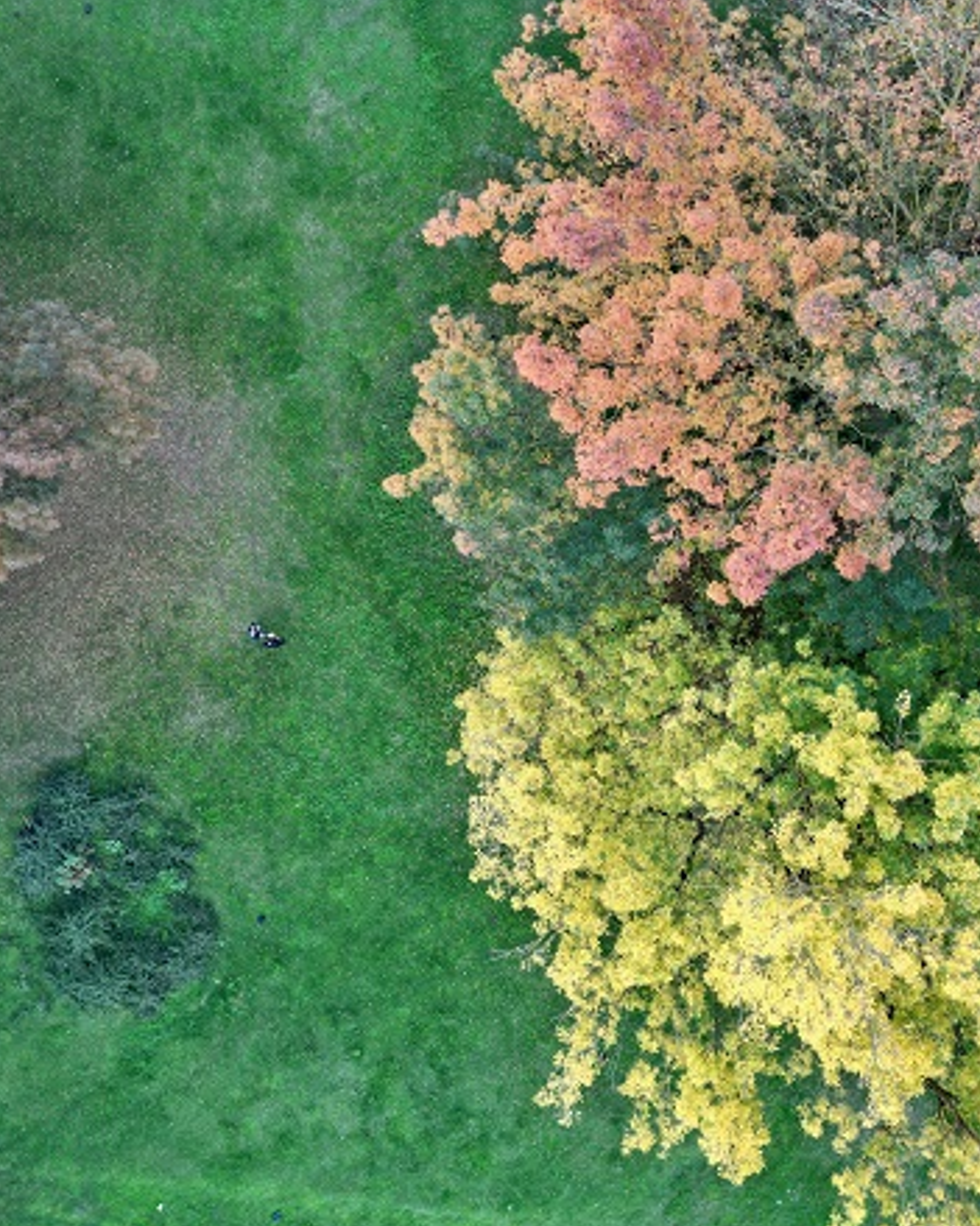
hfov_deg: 45.6
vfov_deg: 55.7
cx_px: 564
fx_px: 1161
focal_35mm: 32
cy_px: 617
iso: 120
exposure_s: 1/15
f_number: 1.7
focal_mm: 6.72
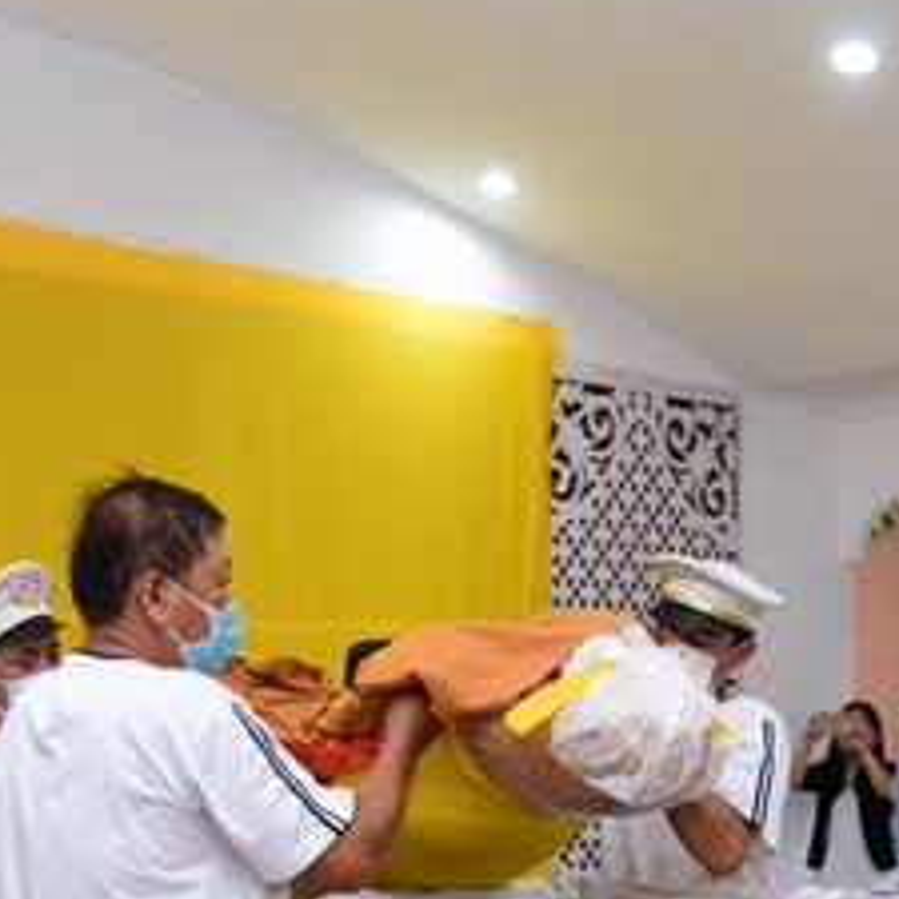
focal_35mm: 59
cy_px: 809
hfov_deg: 29.0
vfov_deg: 28.0
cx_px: 507
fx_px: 1734
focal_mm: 24
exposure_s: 1/50
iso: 640
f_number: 4.5
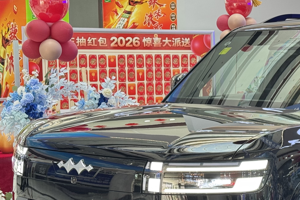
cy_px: 133
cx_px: 278
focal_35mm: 102
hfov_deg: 19.6
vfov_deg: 13.4
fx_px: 850
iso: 80
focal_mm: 6.76
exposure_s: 1/50
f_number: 1.78
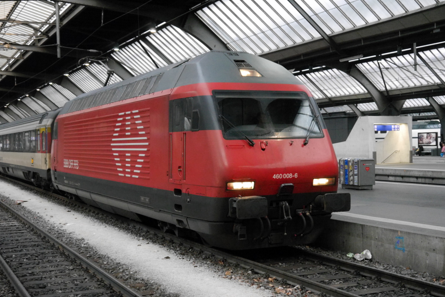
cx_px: 219
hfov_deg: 37.5
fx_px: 655
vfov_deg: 25.5
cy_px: 155
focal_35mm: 53
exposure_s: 1/125
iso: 2500
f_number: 4.6
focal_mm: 25
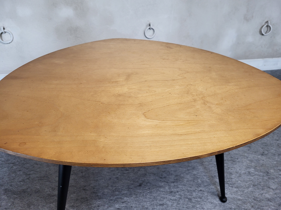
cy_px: 105
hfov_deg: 67.3
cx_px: 140
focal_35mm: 26
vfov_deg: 53.1
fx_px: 211
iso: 200
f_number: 1.8
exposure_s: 1/100
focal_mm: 5.4
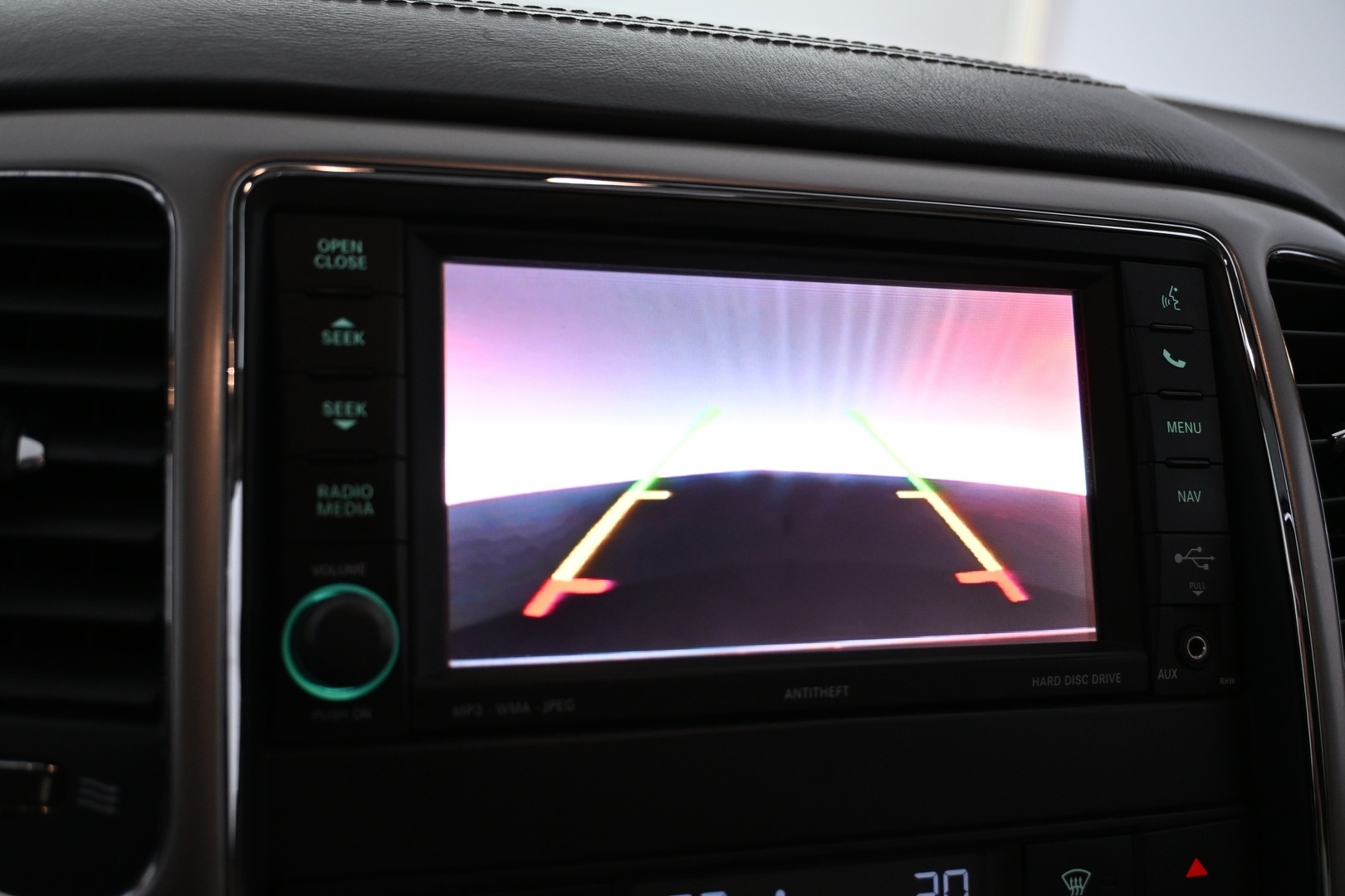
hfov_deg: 51.3
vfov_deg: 35.5
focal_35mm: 38
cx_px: 672
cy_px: 448
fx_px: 1401
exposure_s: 1/50
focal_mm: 25
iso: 1000
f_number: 4.2
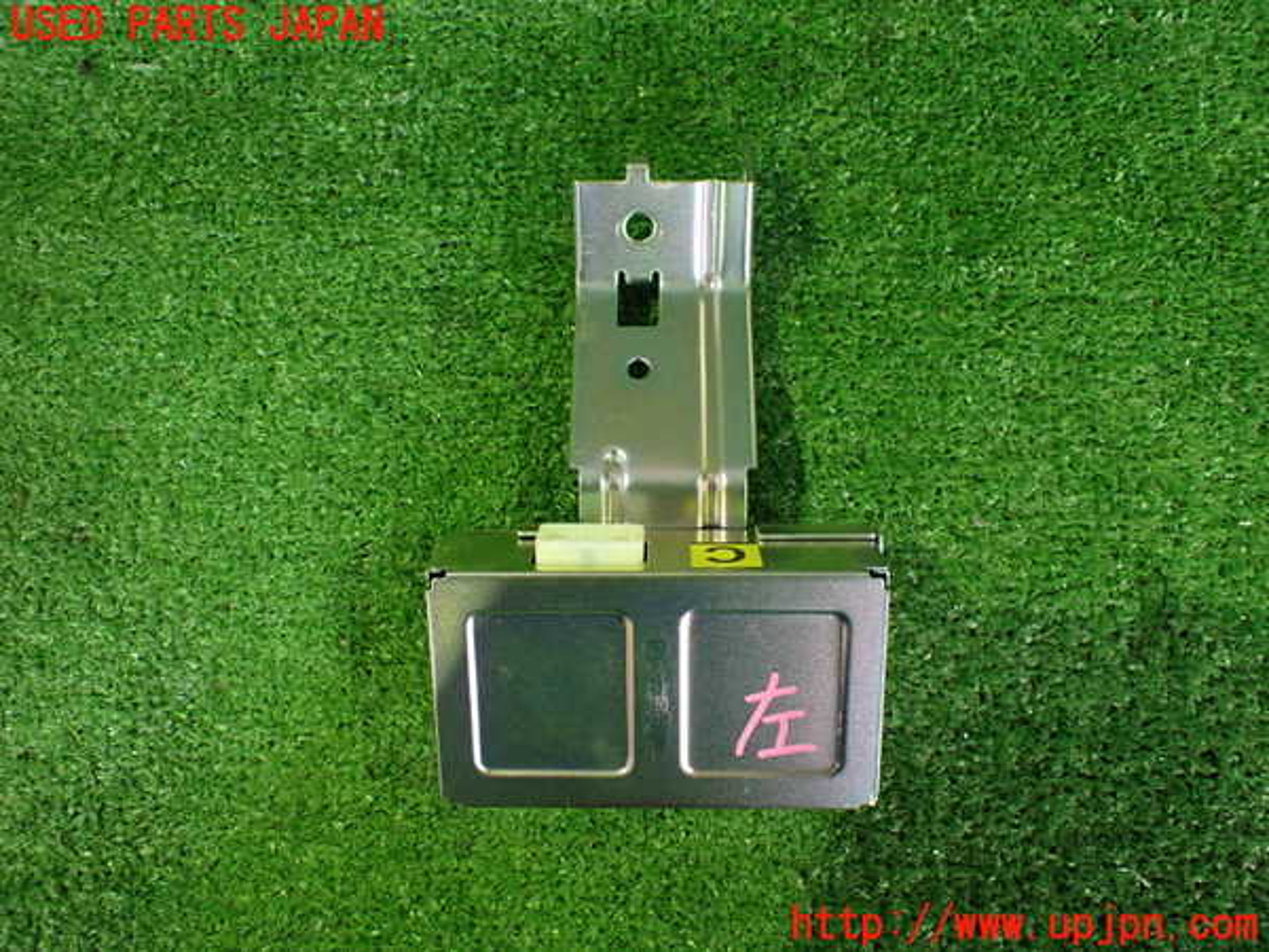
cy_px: 476
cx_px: 634
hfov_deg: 60.0
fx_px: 1100
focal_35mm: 30
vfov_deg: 46.8
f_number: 2.3
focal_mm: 5.4
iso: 800
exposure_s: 1/40
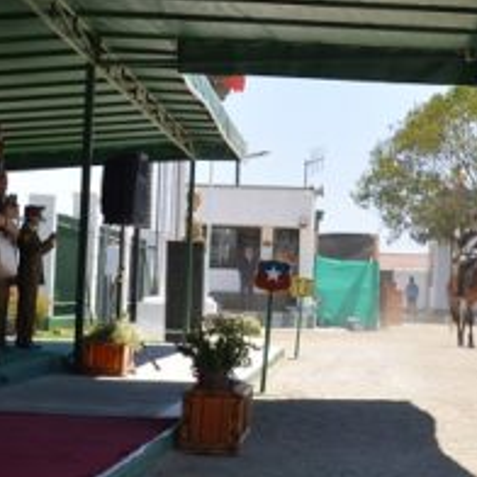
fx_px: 1715
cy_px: 207
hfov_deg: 15.7
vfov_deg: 15.8
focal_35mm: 110
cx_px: 380
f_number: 5.6
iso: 100
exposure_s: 1/200
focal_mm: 22
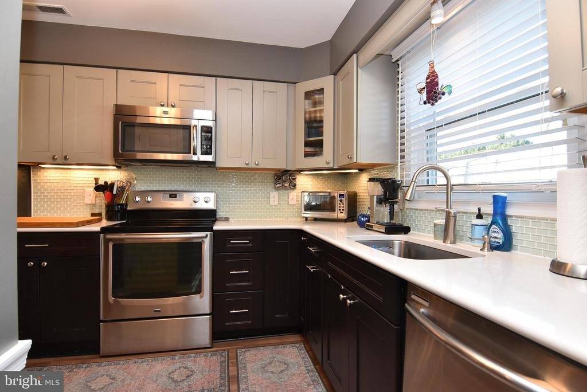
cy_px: 196
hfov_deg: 90.0
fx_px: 294
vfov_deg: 67.5
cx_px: 294
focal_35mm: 18
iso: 500
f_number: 5.6
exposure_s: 1/50
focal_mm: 12
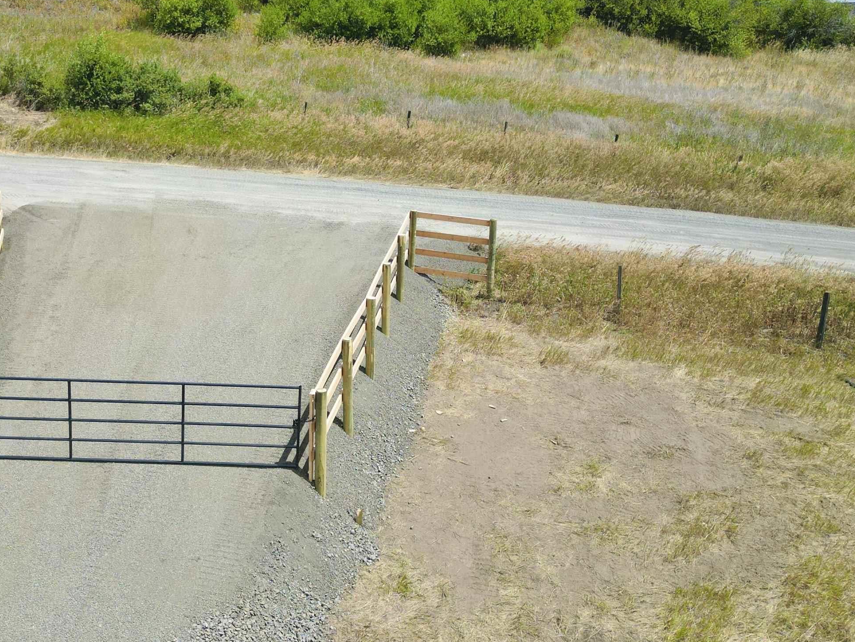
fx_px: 939
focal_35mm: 38
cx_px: 301
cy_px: 262
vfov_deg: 37.6
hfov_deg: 48.3
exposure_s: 1/3200
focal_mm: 6.72
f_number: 1.7
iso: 100
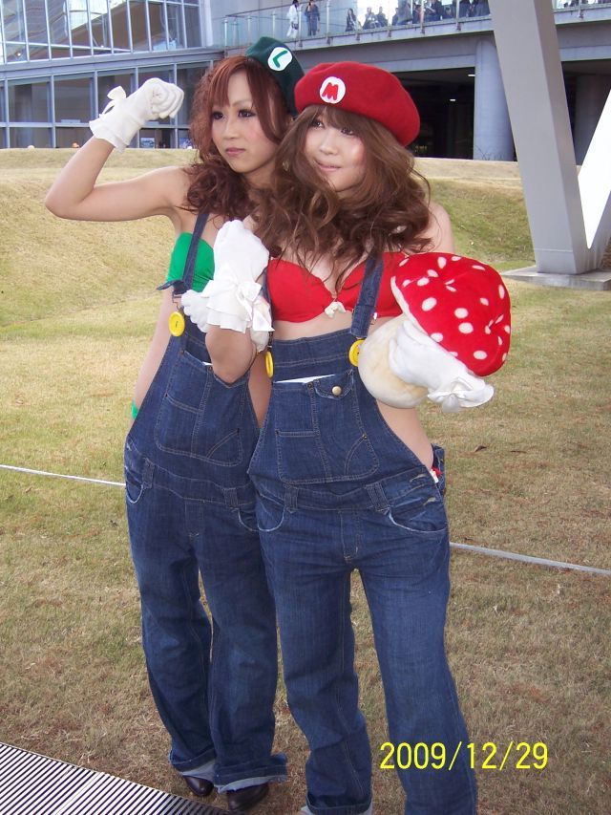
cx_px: 306
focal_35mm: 44
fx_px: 1035
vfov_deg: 42.9
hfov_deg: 32.9
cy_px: 408
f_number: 3.3
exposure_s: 1/125
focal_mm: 7.3
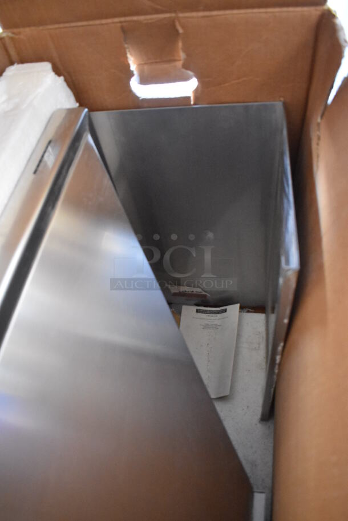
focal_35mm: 27
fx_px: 391
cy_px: 260
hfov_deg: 48.0
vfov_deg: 67.3
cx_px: 174
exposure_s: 1/125
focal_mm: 18
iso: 7200
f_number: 3.5
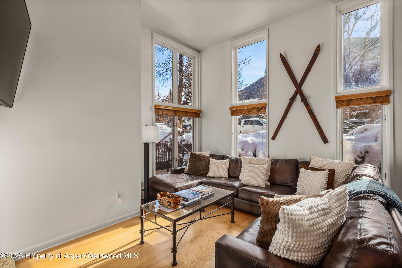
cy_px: 134
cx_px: 201
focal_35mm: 17
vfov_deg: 70.5
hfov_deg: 93.3
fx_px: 190
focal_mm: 17
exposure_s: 1/5
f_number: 13
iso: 160
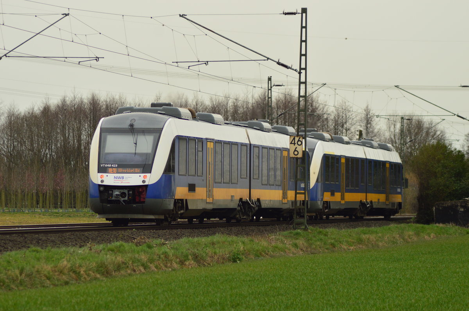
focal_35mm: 270
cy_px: 156
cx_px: 234
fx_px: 3513
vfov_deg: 5.1
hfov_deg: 7.6
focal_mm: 180
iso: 400
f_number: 6.3
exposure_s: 1/640
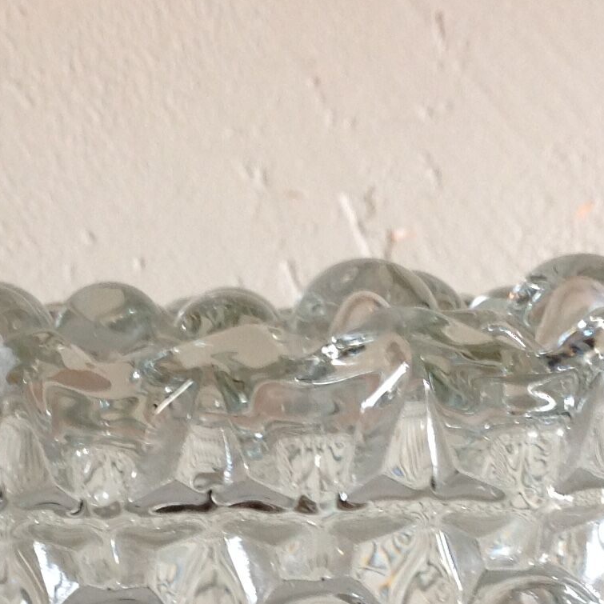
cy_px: 590
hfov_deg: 16.4
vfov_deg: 16.1
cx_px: 212
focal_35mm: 106
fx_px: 2093
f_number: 2.4
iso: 50
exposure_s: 1/17
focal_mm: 4.28
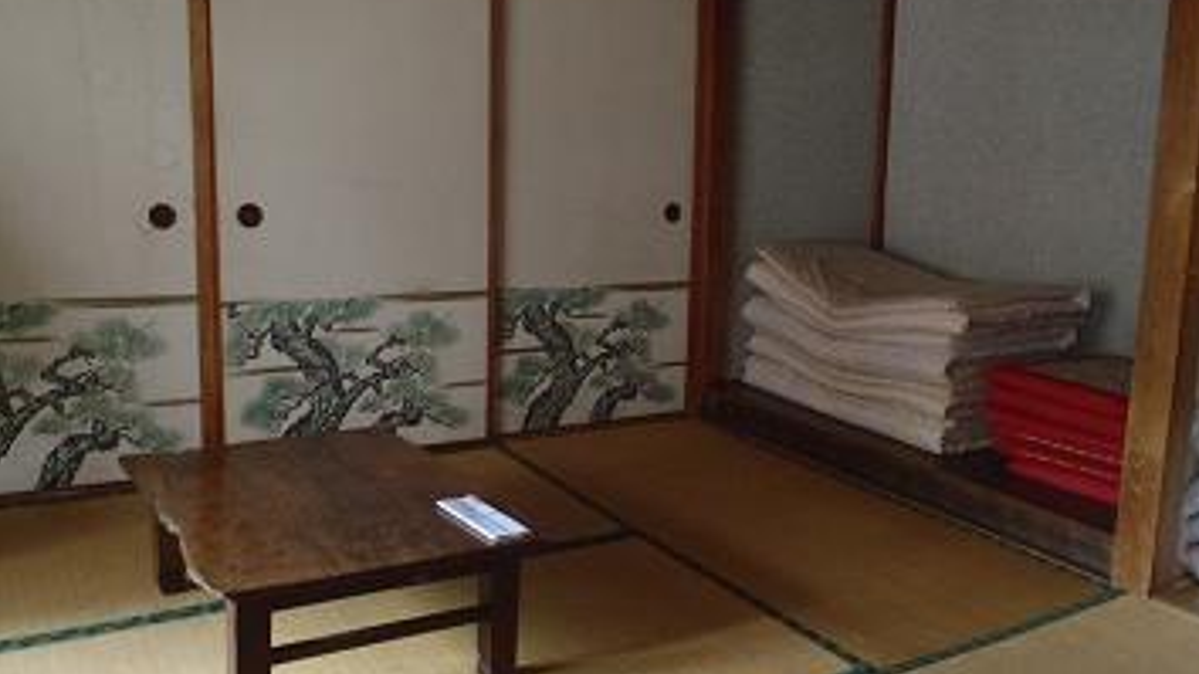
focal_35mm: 31
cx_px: 606
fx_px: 985
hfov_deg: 62.6
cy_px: 352
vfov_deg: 37.8
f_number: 3.9
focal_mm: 5
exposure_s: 1/4
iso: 400
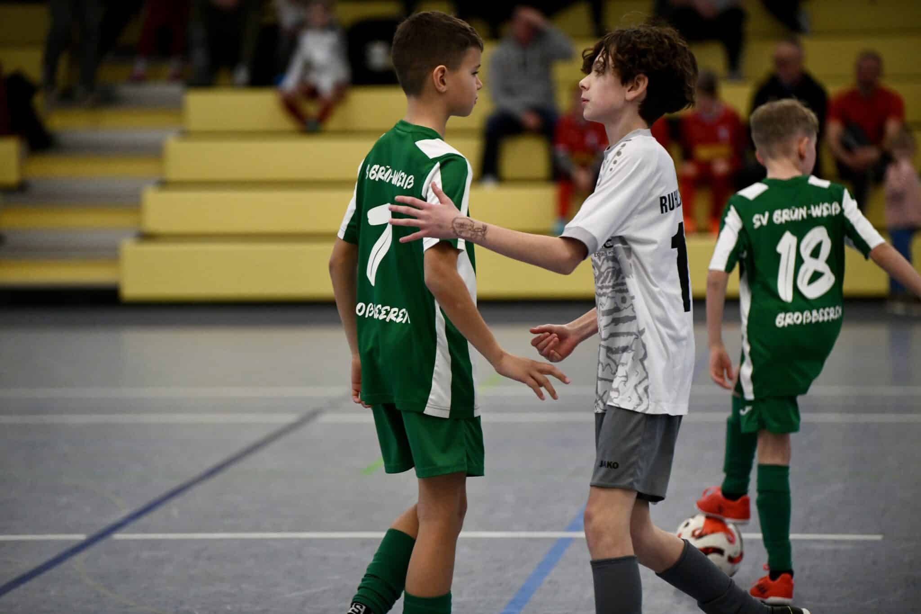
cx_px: 460
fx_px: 3709
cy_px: 307
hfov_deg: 14.2
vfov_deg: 9.5
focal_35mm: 145
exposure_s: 1/1250
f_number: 2.8
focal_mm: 145
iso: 5000
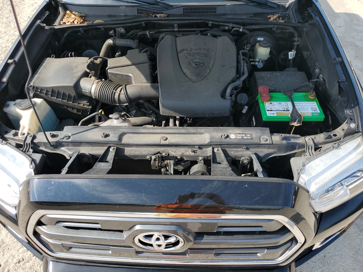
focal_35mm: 26
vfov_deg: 53.1
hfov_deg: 67.3
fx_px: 273
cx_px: 182
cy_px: 136
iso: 50
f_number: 1.5
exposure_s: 1/1429
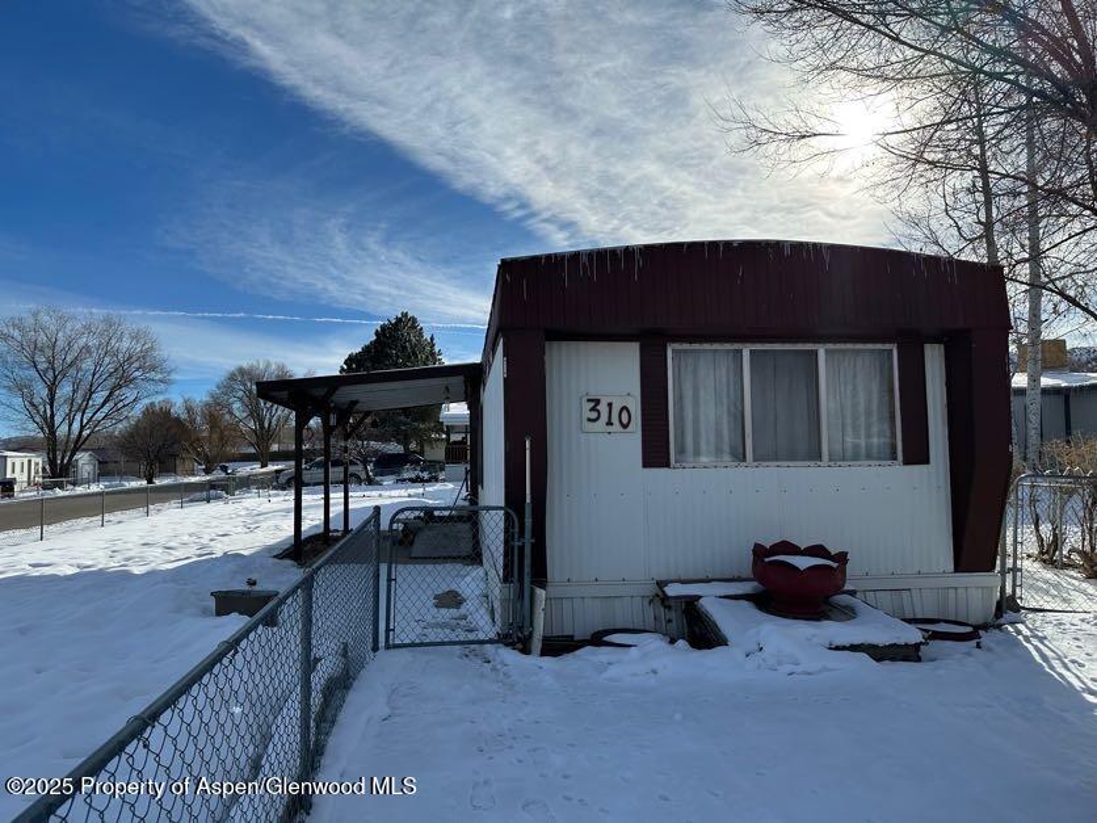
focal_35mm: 24
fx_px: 761
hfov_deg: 71.6
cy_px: 412
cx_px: 548
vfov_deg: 56.8
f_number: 1.78
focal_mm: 6.86
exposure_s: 1/8929
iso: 80
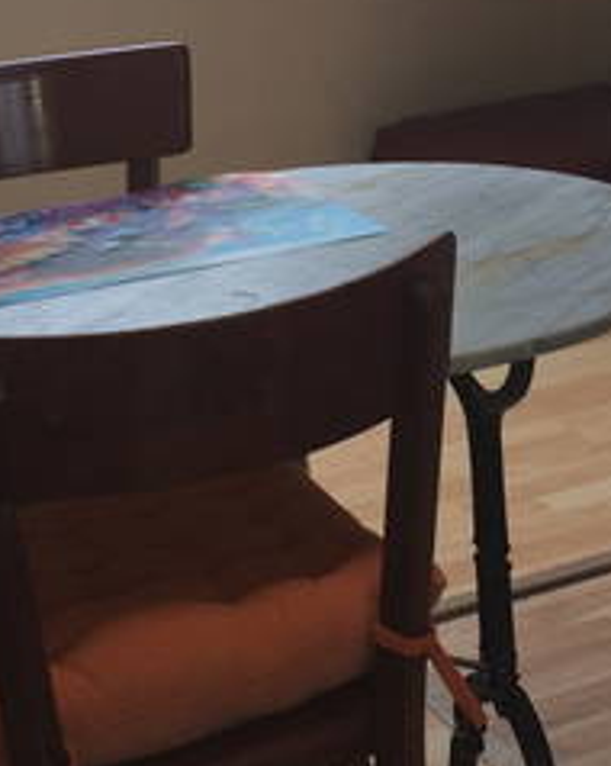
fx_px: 2128
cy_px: 132
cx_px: 566
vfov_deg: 20.1
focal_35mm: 94
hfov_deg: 16.1
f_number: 2.2
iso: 40
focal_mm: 4.15
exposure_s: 1/50
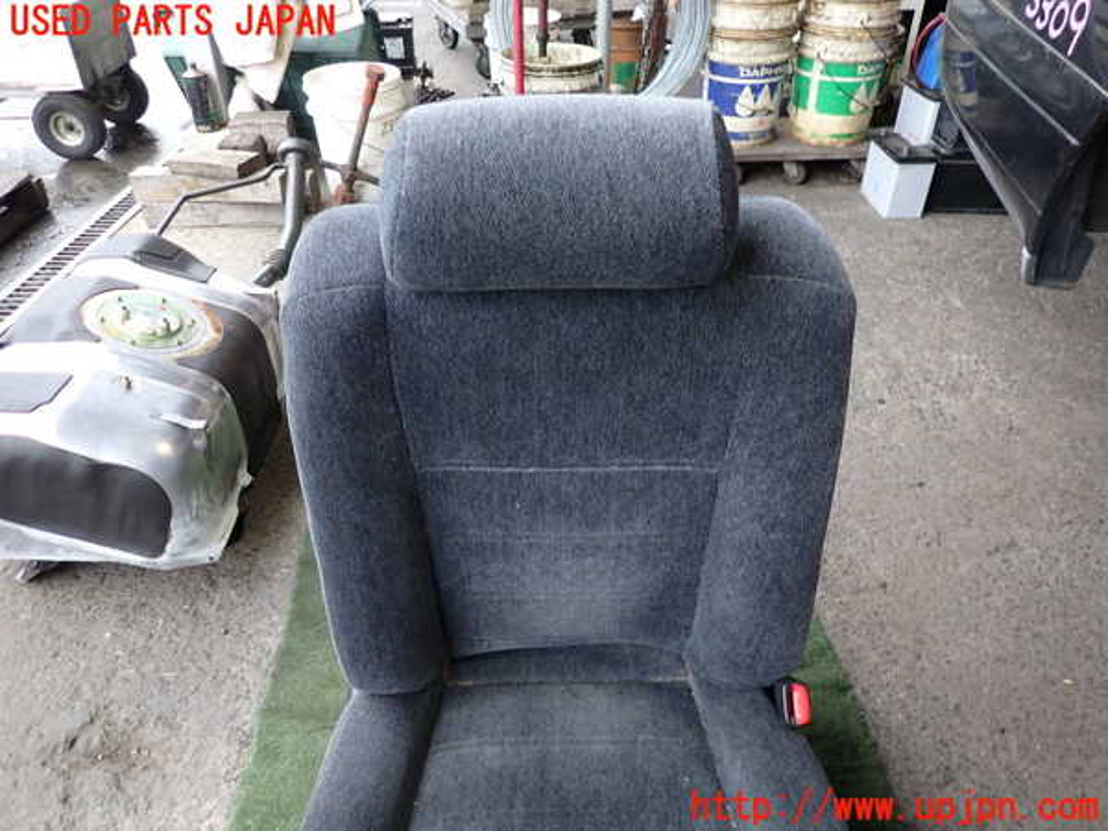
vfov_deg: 54.9
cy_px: 416
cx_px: 554
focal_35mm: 25
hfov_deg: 69.4
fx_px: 800
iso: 200
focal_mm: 4.5
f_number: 2
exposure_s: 1/40
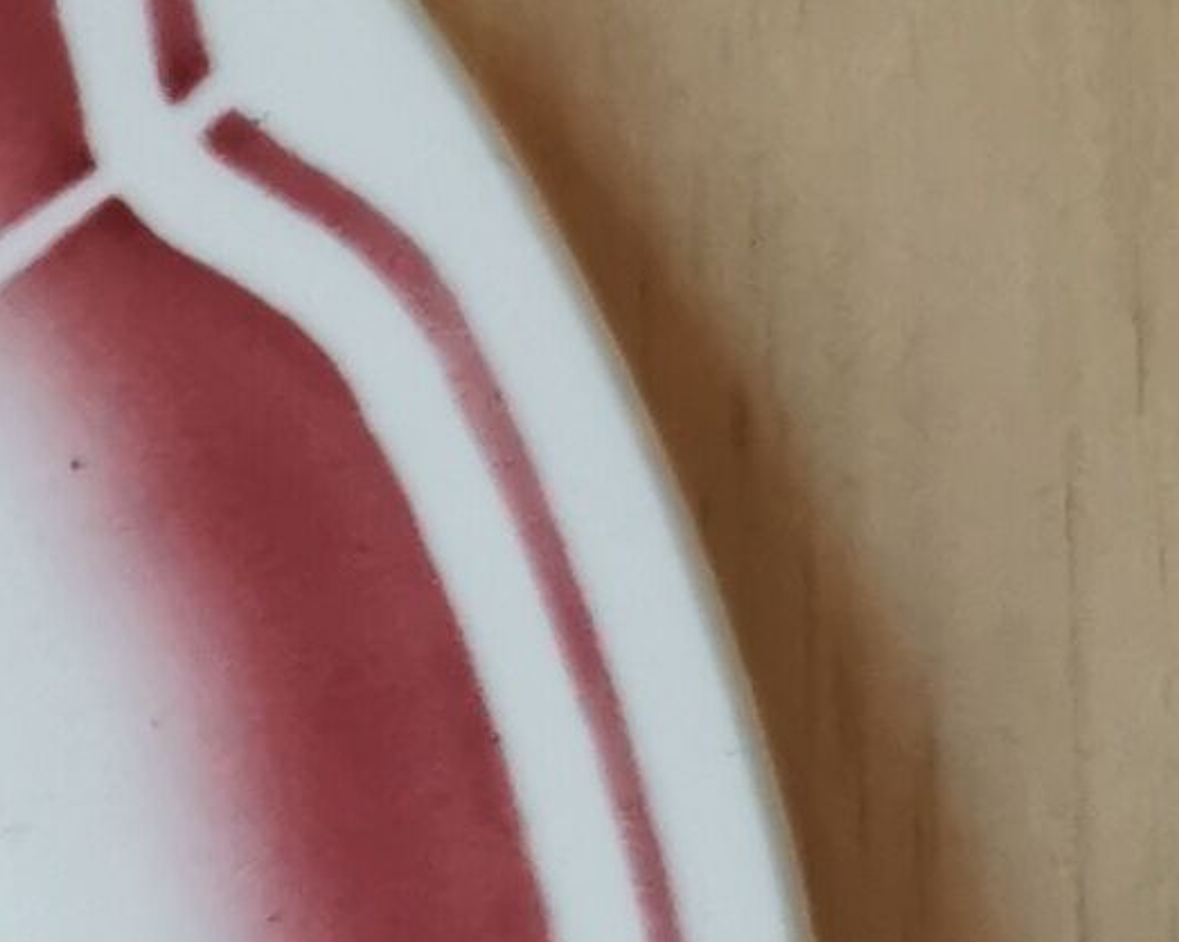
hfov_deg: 9.2
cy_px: 1510
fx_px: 6418
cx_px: -1880
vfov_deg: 8.2
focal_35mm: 184
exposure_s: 1/50
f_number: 1.8
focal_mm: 5.58
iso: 250
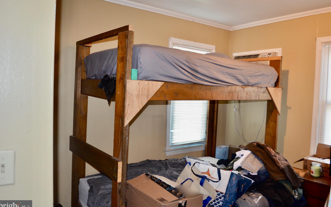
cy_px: 100
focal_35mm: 28
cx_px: 165
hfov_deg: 66.5
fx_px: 253
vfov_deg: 44.5
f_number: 3.5
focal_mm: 18
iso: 900
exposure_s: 1/60
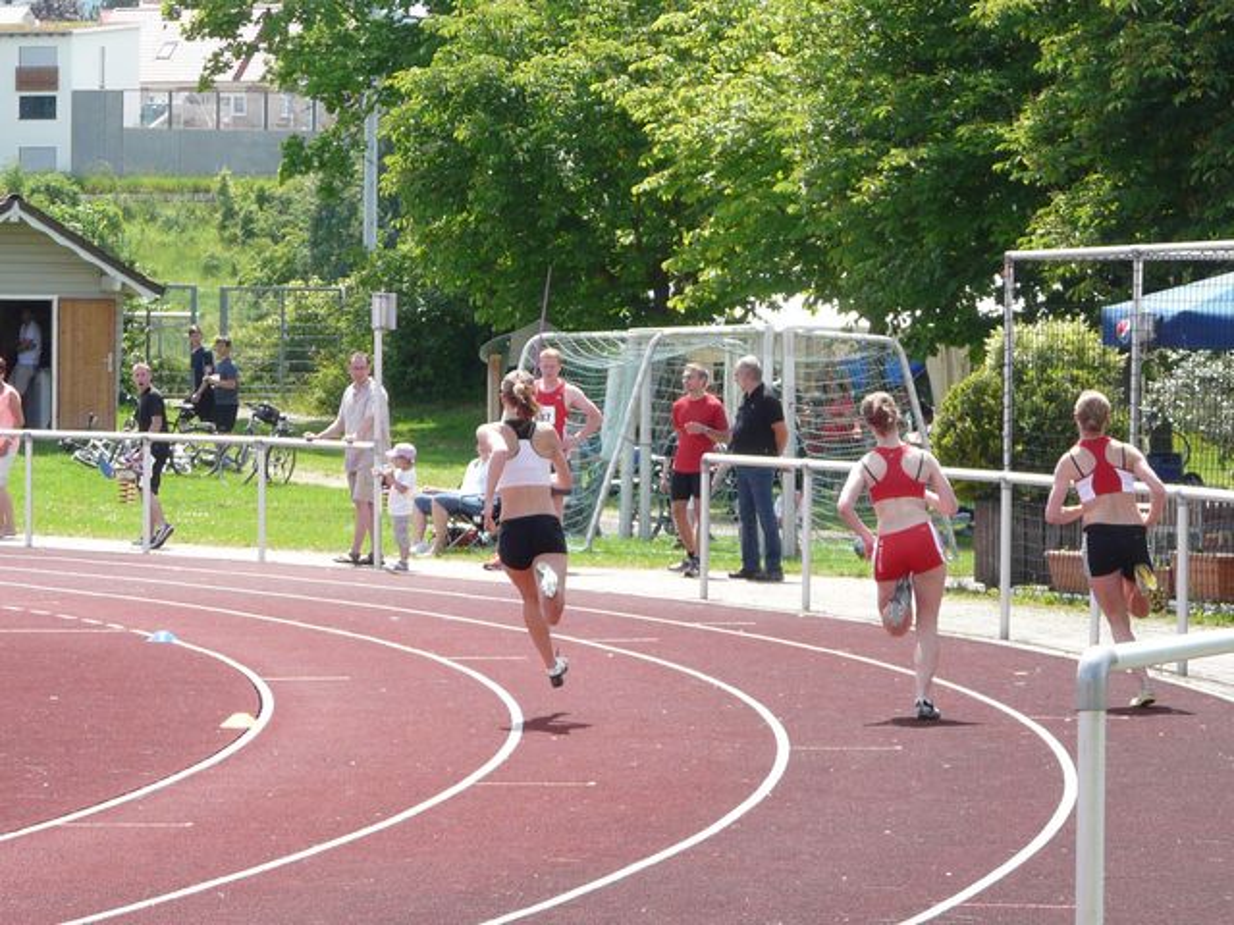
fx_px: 5739
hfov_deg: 12.3
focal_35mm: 161
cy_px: 462
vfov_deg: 9.2
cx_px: 617
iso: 125
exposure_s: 1/500
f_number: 3.6
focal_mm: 16.6
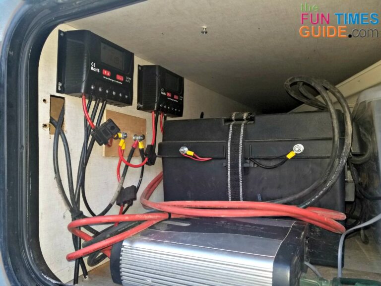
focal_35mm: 26
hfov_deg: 67.3
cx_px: 190
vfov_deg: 53.1
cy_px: 143
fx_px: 286
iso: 64
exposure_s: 1/50
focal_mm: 4.25
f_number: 1.7
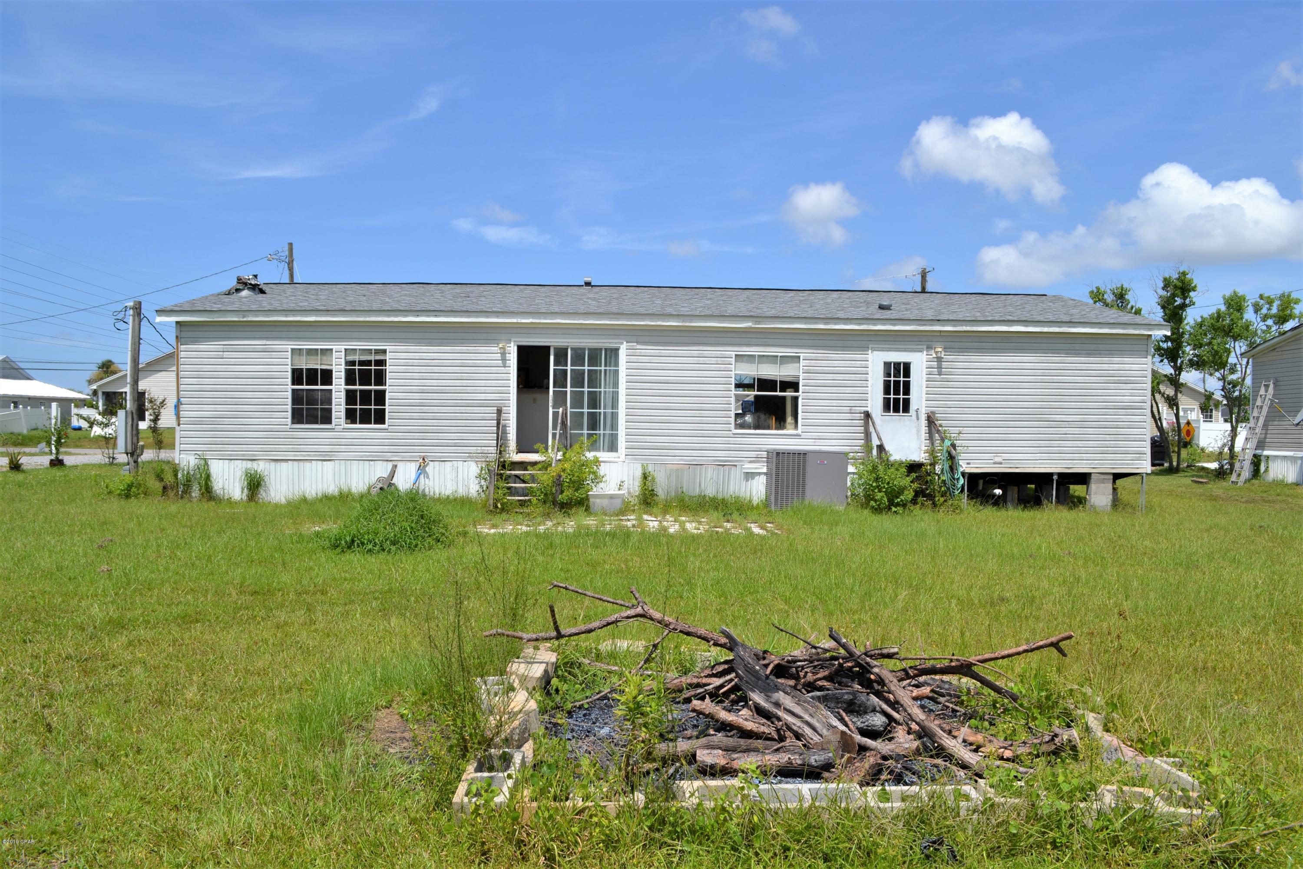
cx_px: 652
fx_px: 977
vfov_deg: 47.9
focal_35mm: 27
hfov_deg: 67.4
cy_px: 434
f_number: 8
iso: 100
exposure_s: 1/250
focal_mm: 18
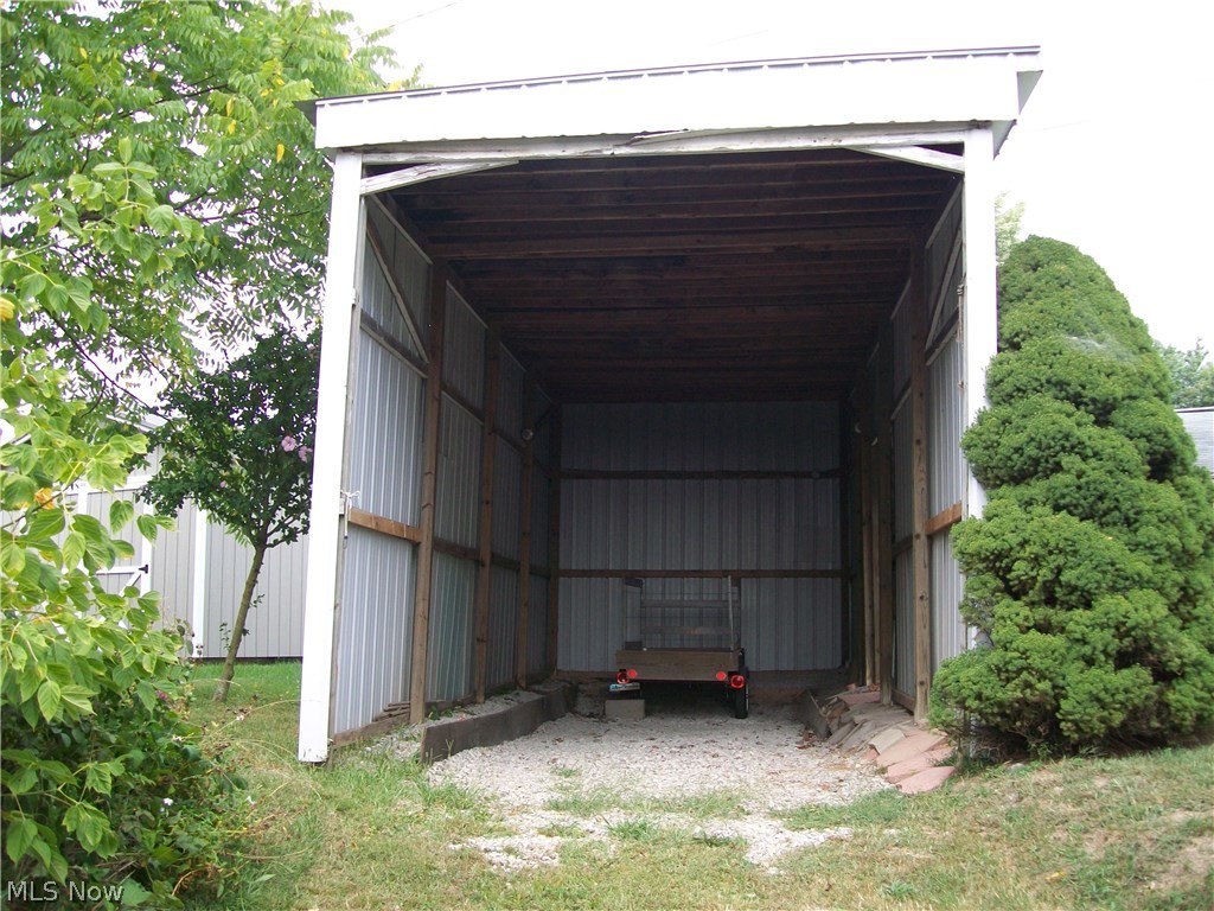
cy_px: 456
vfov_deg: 41.8
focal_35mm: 34
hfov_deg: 54.0
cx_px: 607
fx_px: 1192
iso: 64
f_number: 2.7
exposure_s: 1/200
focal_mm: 6.1
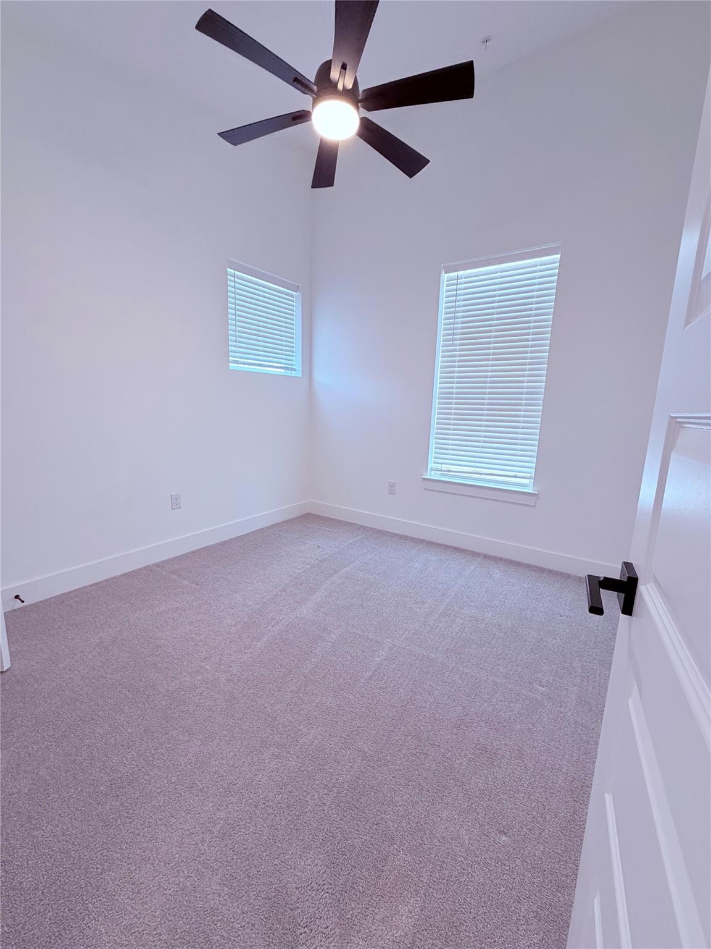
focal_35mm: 14
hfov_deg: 85.7
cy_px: 474
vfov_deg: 102.1
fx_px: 383
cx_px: 356
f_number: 2.2
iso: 250
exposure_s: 1/120
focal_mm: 2.22
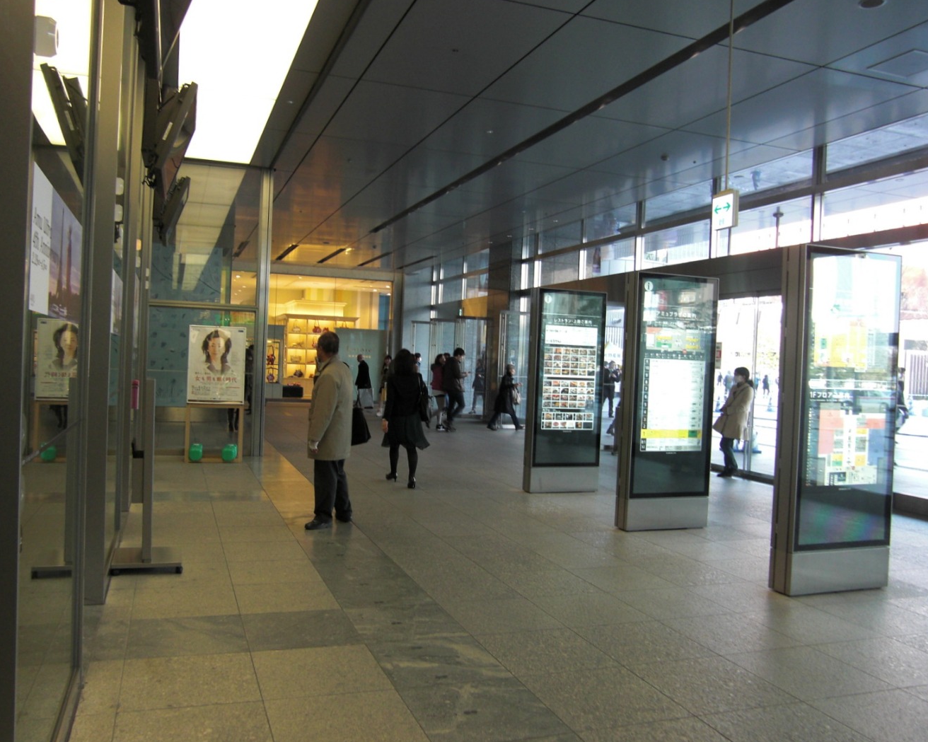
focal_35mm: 30
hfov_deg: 58.8
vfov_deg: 48.5
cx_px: 440
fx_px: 824
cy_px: 364
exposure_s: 1/80
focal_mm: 4.9
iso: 100
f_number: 2.6
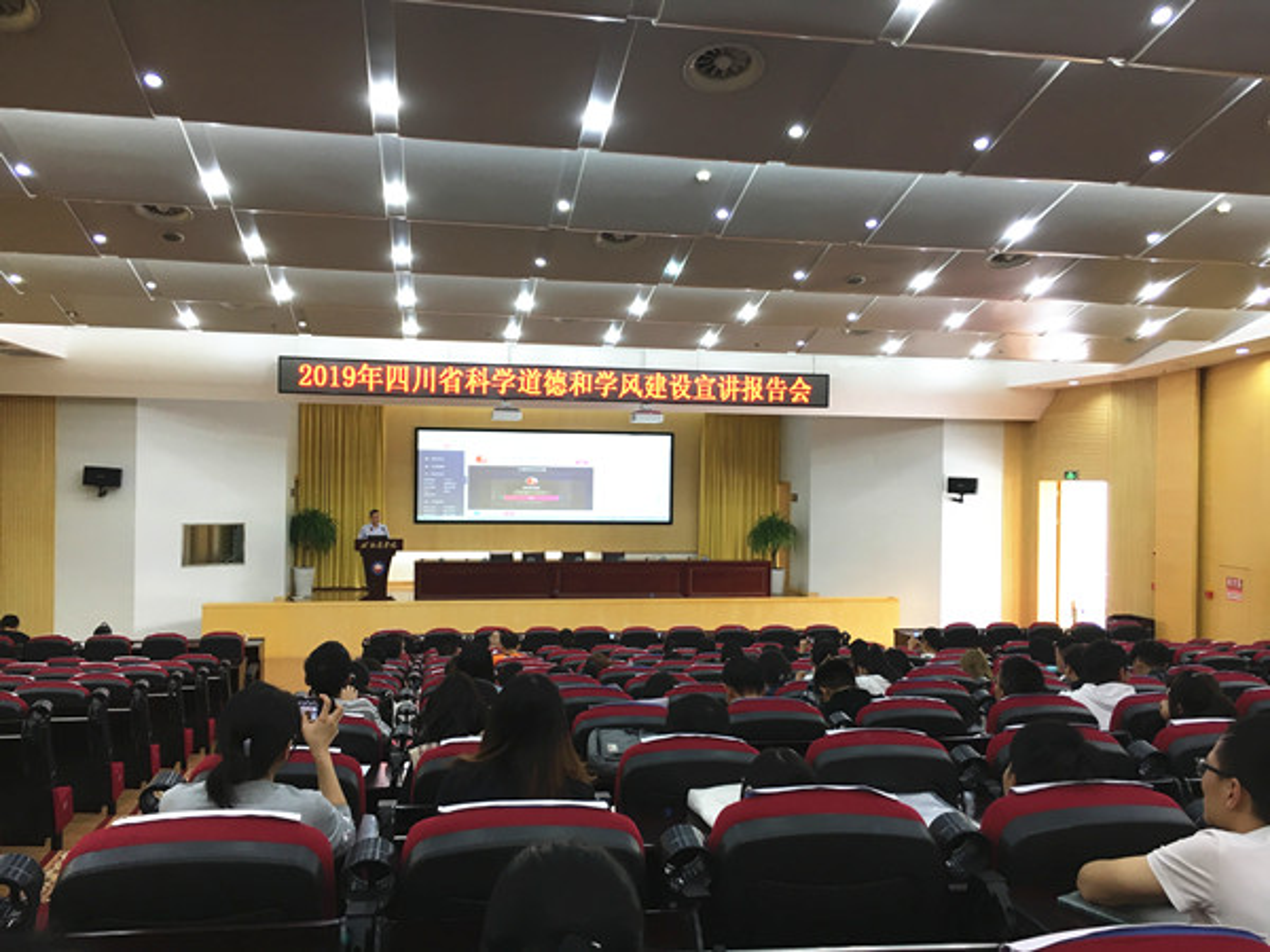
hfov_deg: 61.7
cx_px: 635
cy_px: 476
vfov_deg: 48.2
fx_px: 1064
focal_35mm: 29
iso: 80
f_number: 2.2
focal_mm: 4.15
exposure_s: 1/33
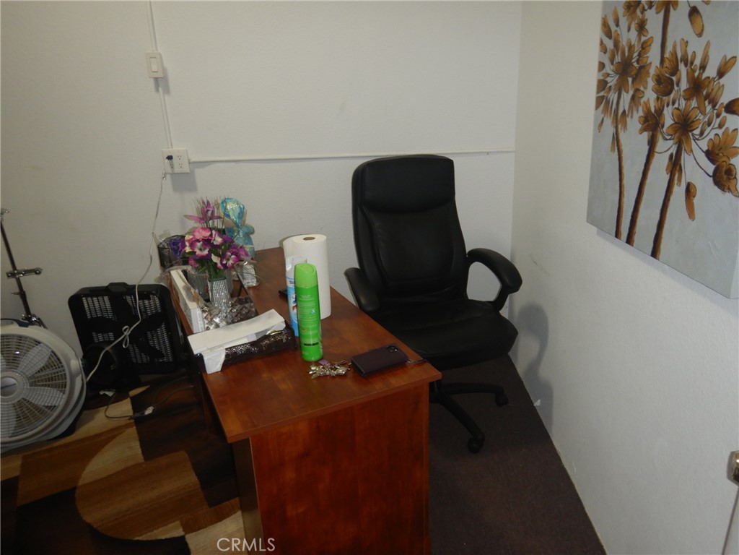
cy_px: 278
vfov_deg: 56.8
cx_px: 370
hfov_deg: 71.6
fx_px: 512
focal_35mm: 24
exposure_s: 1/30
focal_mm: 4.3
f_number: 2.8
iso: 200
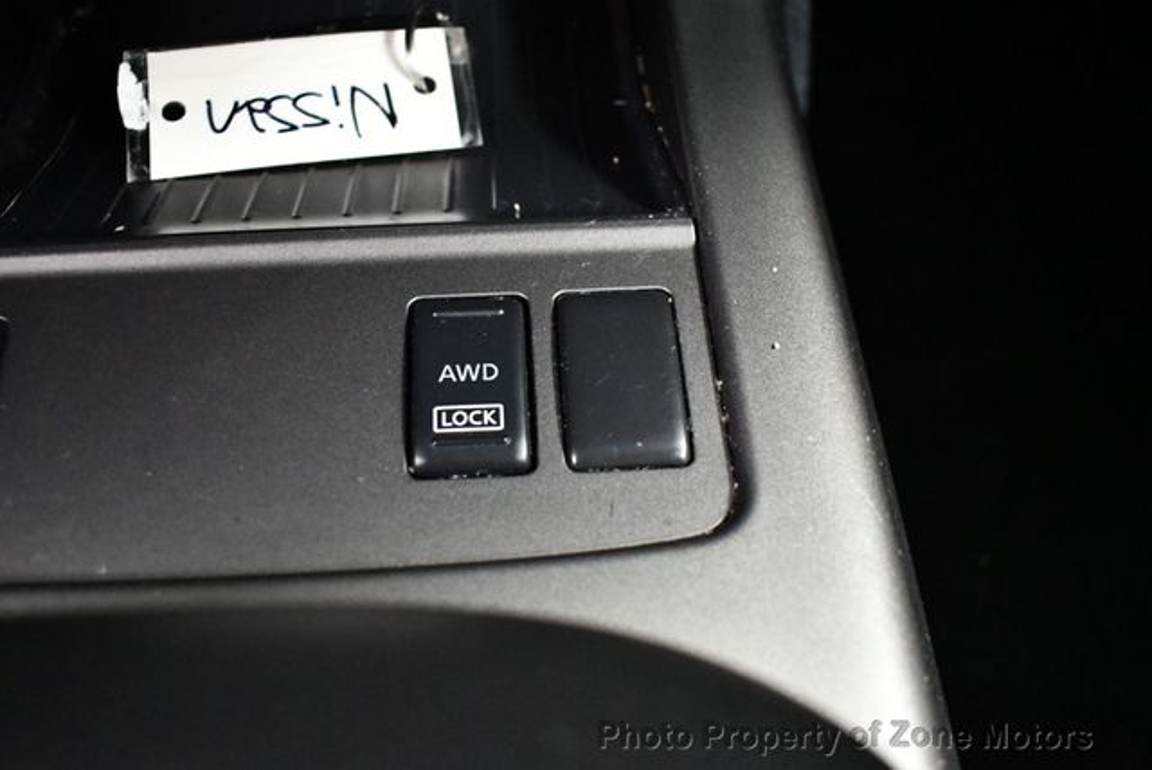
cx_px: 576
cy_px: 385
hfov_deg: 53.1
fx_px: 1153
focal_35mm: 36
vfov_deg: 36.9
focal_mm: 18
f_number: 3.5
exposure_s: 1/60
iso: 7200
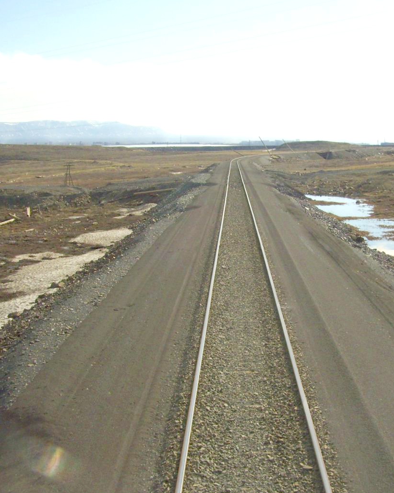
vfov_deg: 38.0
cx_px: 310
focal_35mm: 49
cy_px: 264
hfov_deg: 30.2
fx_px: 715
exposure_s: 1/500
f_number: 5.6
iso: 100
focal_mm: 5.7
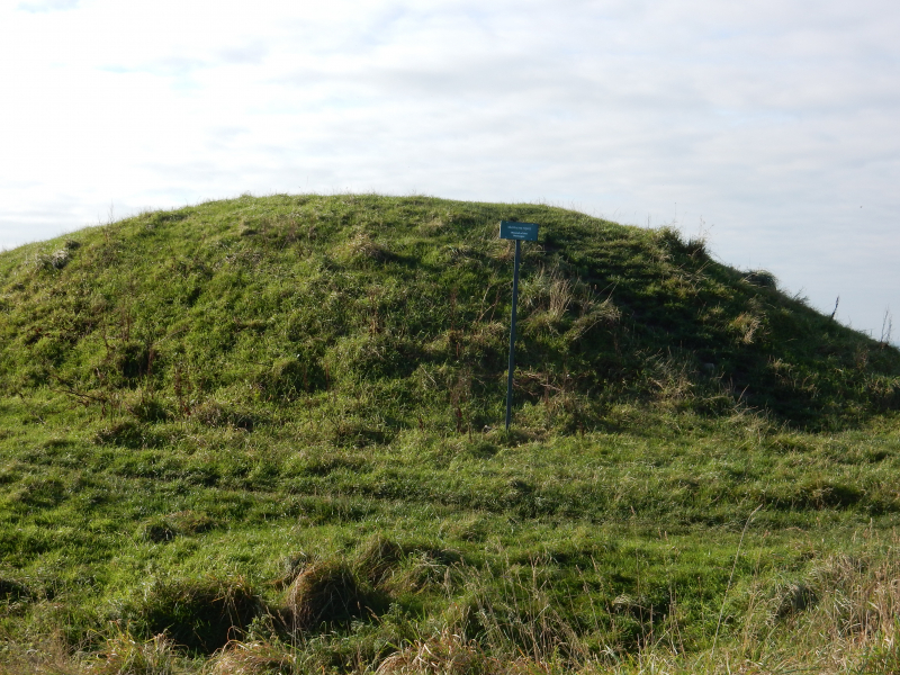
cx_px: 450
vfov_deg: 20.7
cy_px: 338
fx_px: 1846
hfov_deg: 27.4
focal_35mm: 71
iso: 125
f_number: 4.8
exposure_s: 1/500
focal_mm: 12.6
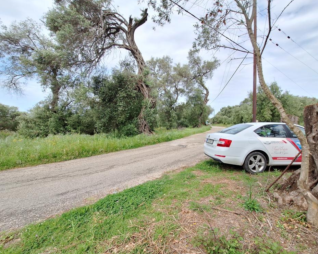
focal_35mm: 14
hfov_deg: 100.4
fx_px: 132
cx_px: 175
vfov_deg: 88.0
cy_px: 127
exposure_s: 1/962
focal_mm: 1.74
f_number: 2.2
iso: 40
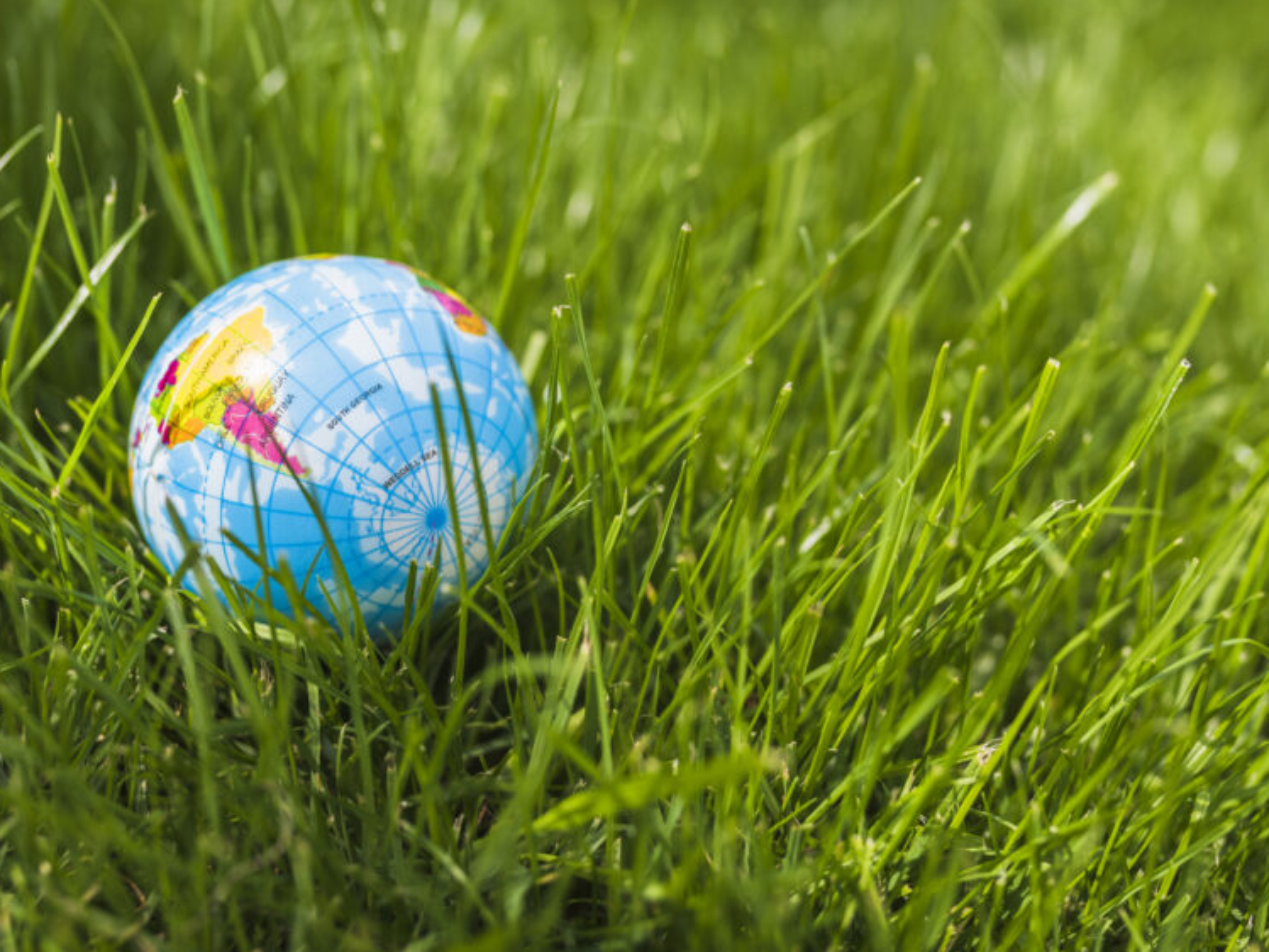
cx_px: 708
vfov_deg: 31.5
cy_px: 414
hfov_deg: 41.2
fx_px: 1687
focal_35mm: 46
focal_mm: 35
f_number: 3.2
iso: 200
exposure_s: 1/500
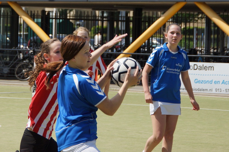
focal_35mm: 135
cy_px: 76
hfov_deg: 15.2
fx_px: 858
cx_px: 114
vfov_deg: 10.2
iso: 160
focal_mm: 90
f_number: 6.3
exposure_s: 1/640
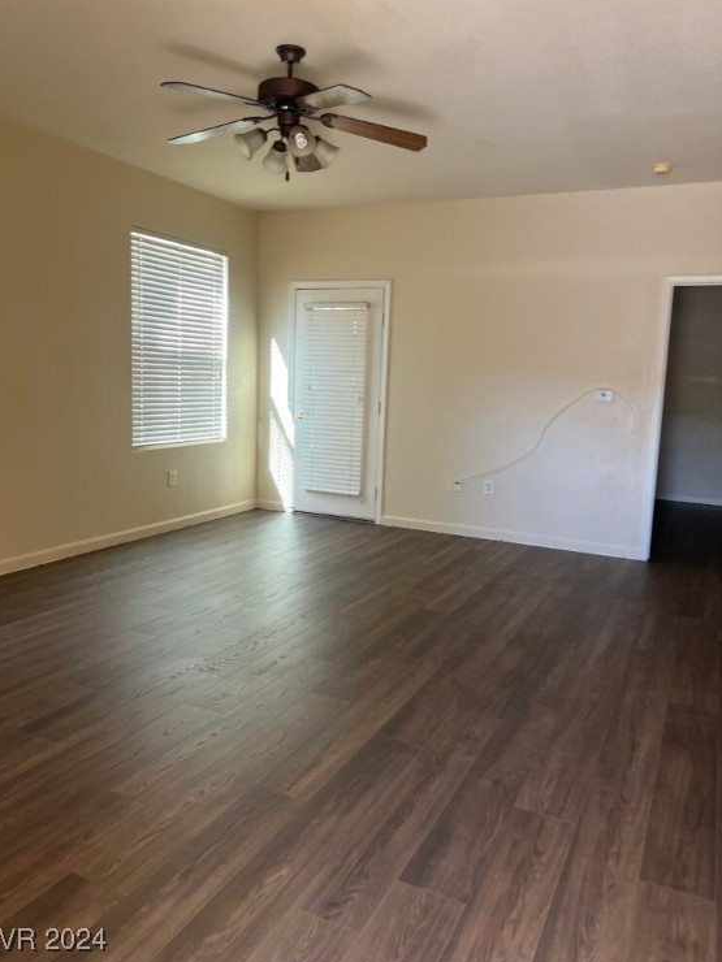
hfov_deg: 51.3
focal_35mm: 27
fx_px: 751
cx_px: 350
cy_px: 469
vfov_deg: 65.3
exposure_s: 1/121
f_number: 1.5
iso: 125
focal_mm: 5.7
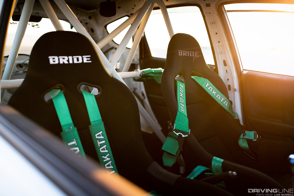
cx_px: 147
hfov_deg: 54.4
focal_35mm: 35
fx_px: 286
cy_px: 98
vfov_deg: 37.9
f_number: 1.4
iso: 1400
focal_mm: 35
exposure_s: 1/640
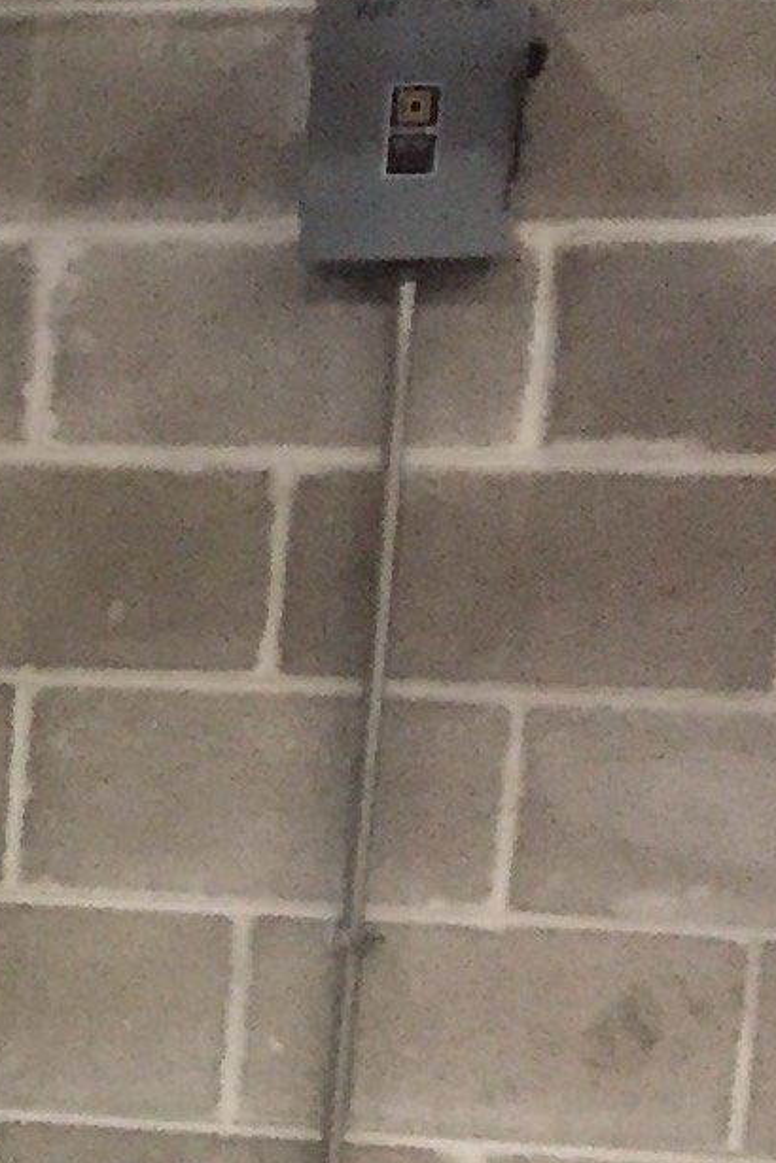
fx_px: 5173
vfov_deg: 12.7
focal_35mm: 160
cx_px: -2207
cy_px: 1214
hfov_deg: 6.9
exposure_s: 1/15
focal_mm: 4.15
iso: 320
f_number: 2.2
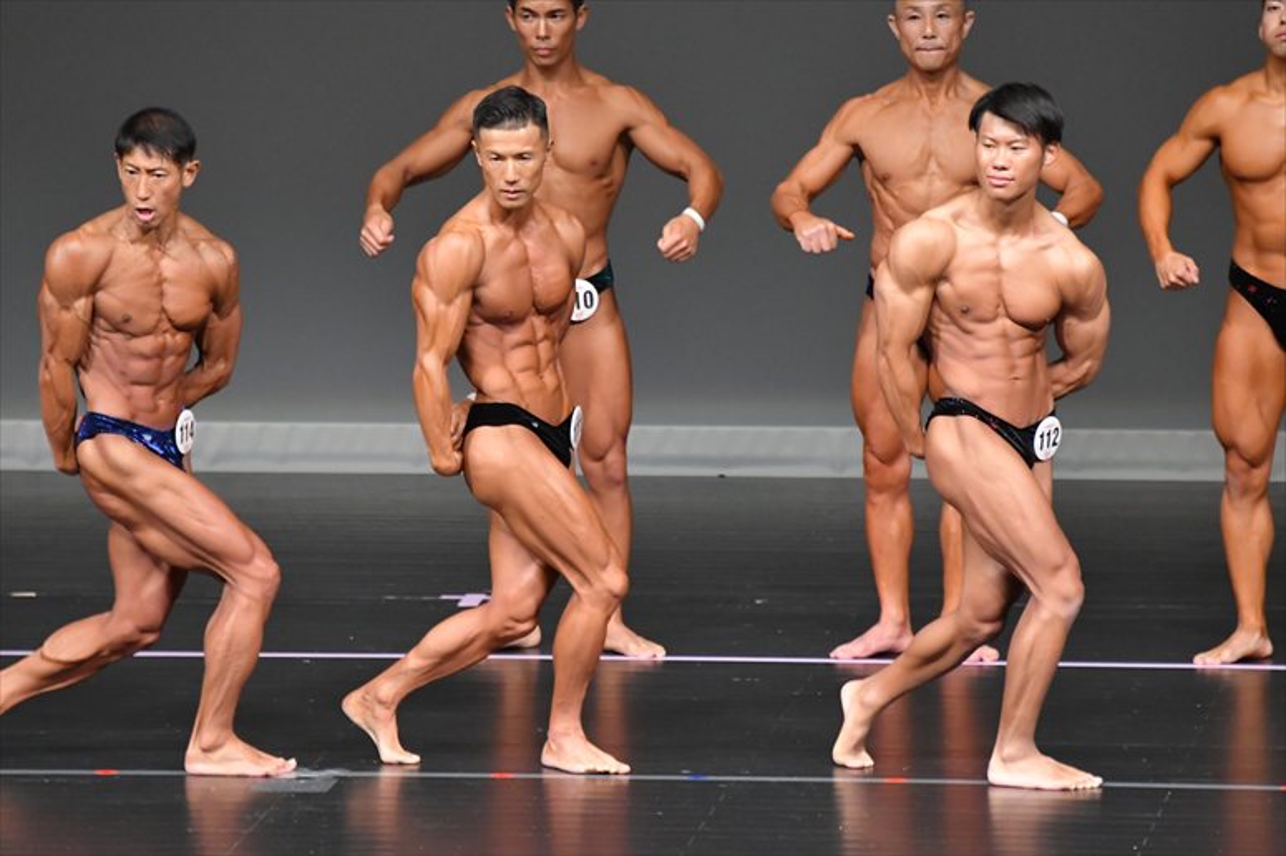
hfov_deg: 5.5
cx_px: 643
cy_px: 428
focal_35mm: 375
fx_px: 13389
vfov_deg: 3.7
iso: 5000
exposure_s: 1/400
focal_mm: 250
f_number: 5.6
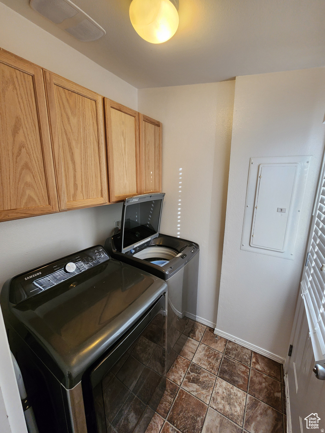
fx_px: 163
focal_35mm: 13
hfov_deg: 89.9
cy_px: 216
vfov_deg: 106.2
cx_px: 162
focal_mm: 2.2
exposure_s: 1/60
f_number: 2.2
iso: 200
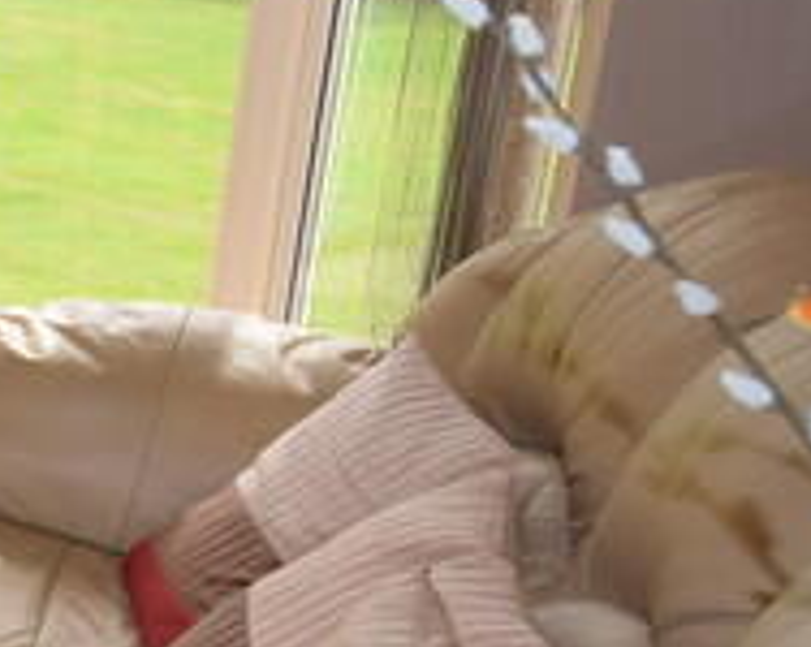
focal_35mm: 88
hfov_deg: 14.3
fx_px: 2117
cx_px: -1147
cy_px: 270
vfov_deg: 17.4
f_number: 5.6
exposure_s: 1/125
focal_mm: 11.5
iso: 200
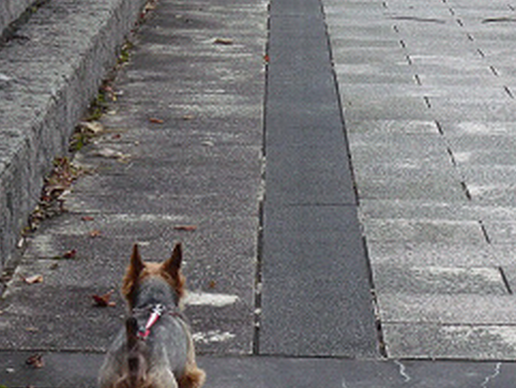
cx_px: 256
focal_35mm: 169
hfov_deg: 11.7
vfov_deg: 8.8
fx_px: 2520
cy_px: 329
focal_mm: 12.4
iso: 160
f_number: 5.6
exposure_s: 1/320
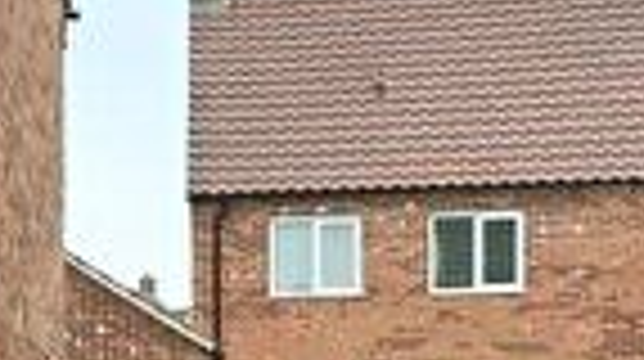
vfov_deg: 9.4
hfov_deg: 14.4
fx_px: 2183
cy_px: 7
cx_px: -581
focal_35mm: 128
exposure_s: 1/121
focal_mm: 6.86
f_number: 1.78
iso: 100
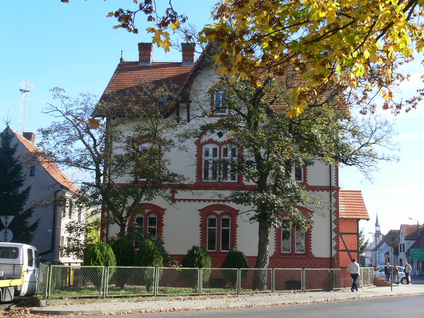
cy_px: 159
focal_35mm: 47
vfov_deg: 30.9
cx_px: 212
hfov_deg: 40.4
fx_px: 576
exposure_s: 1/125
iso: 80
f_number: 5.6
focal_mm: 9
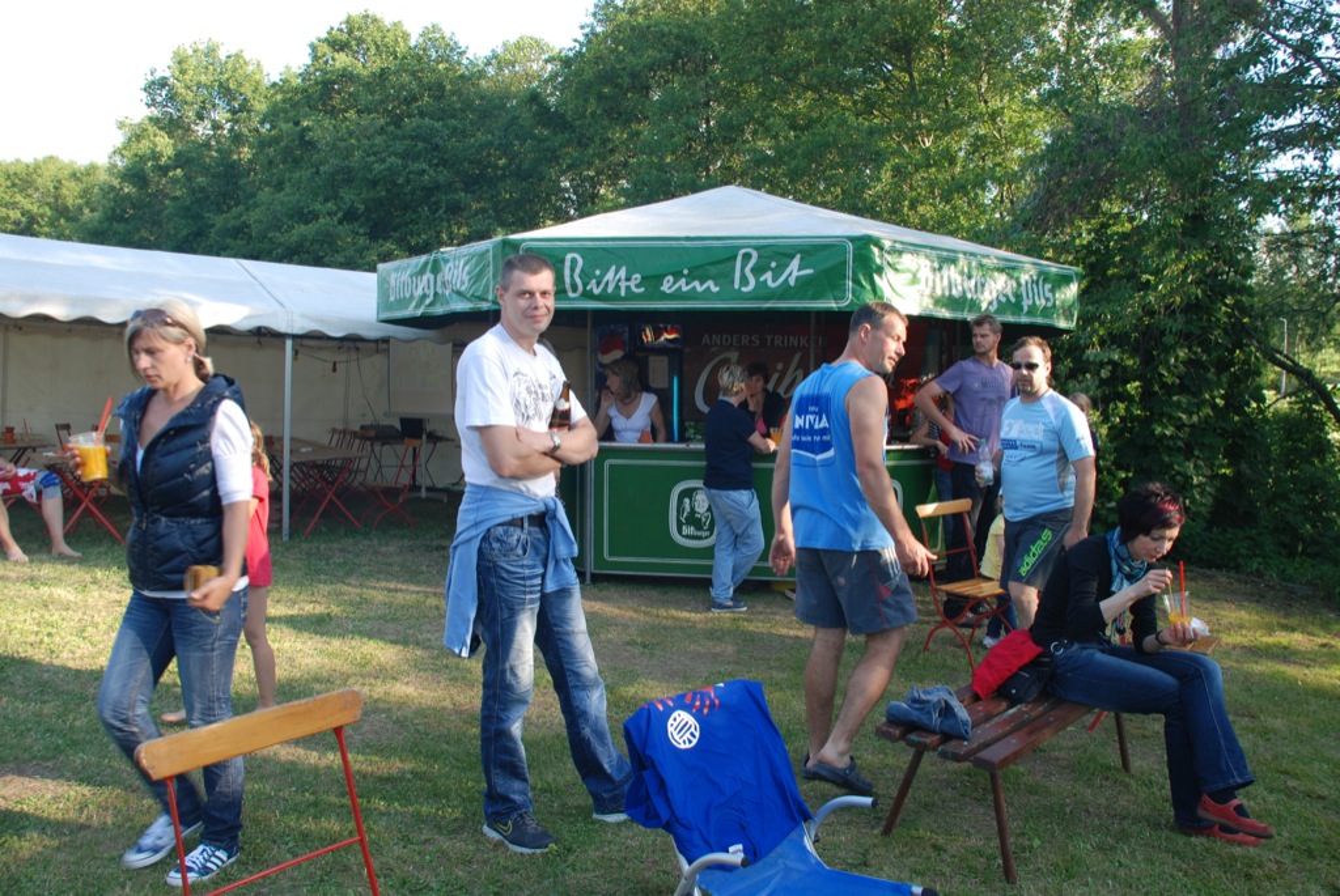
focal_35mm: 27
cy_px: 448
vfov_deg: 48.0
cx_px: 670
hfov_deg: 67.3
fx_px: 1006
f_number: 5
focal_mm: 18
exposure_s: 1/100
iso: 200
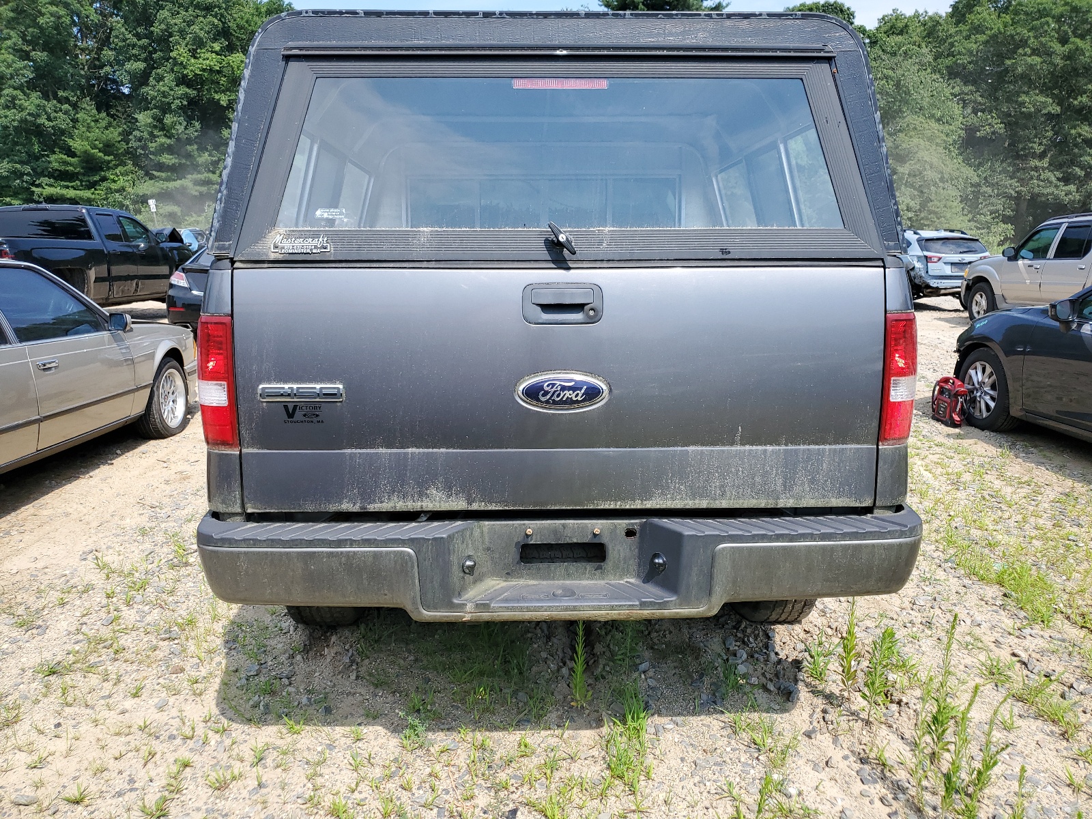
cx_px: 546
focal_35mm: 26
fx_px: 820
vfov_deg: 53.1
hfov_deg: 67.3
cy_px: 410
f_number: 1.5
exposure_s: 1/2000
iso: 50
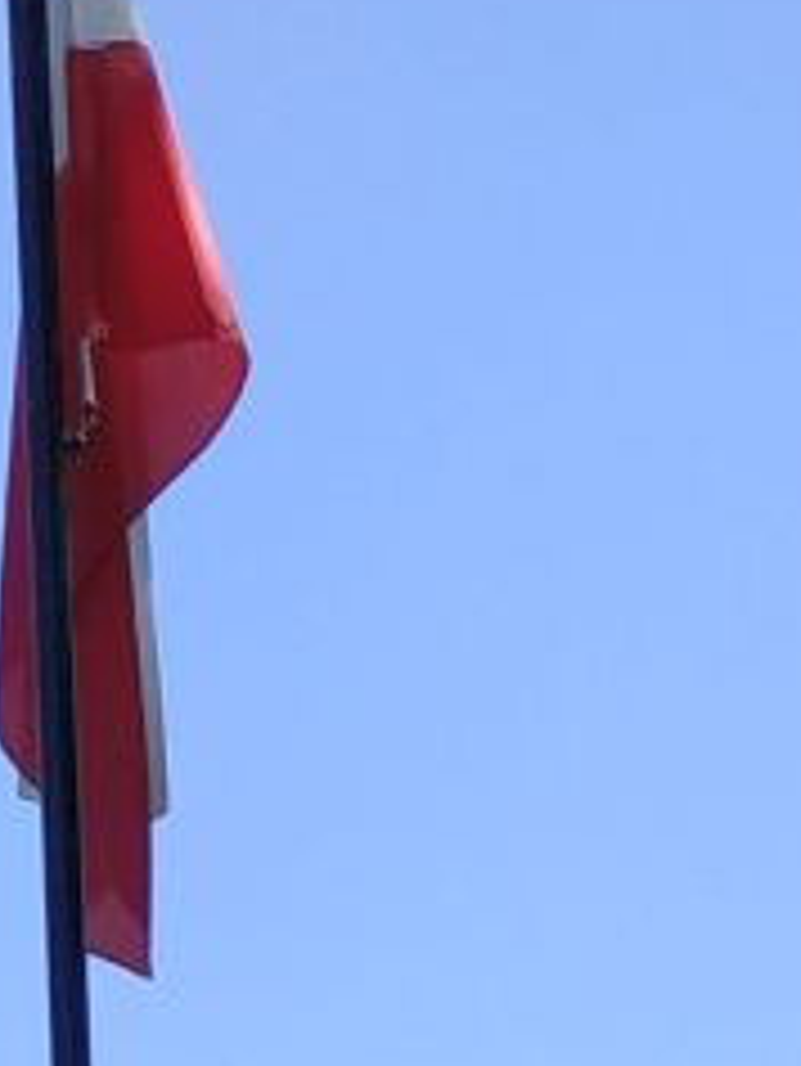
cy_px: 2786
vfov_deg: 11.2
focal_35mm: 138
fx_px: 4254
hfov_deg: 9.1
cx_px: -1436
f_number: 1.9
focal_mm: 3.94
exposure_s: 1/1549
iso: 250
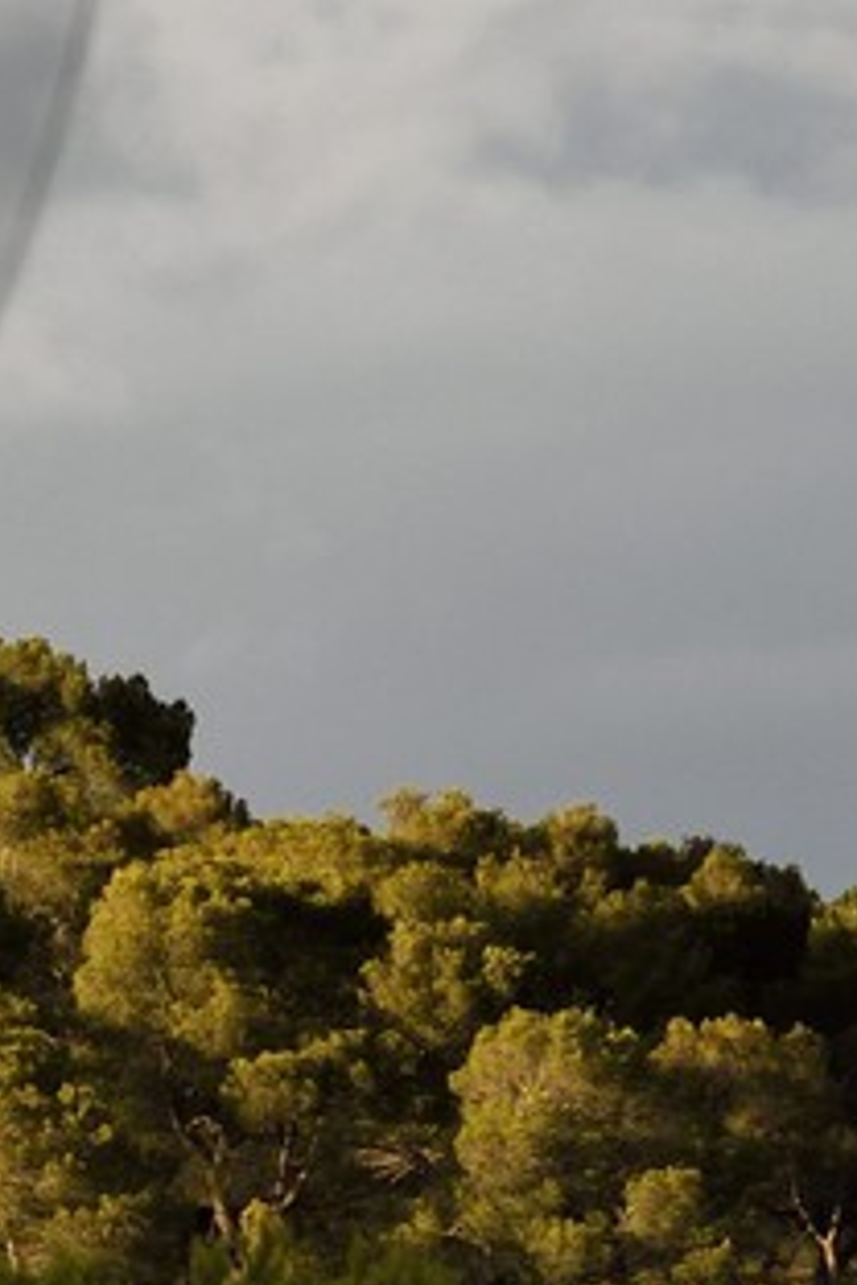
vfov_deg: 3.0
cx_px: -1590
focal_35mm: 691
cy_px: -350
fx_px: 24673
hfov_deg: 2.0
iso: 400
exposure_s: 1/250
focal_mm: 135
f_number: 13
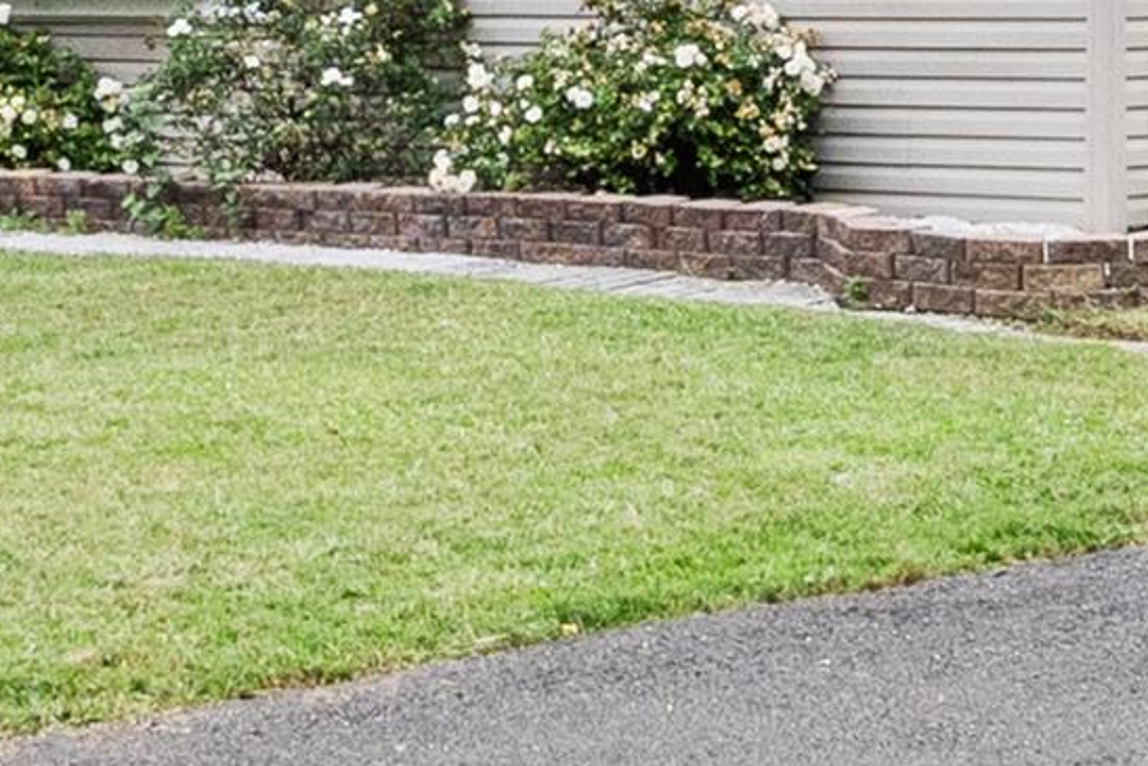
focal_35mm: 146
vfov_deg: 9.1
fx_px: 4657
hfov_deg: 13.7
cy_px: -398
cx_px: 1379
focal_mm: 26
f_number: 9
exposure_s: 1/13
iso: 400
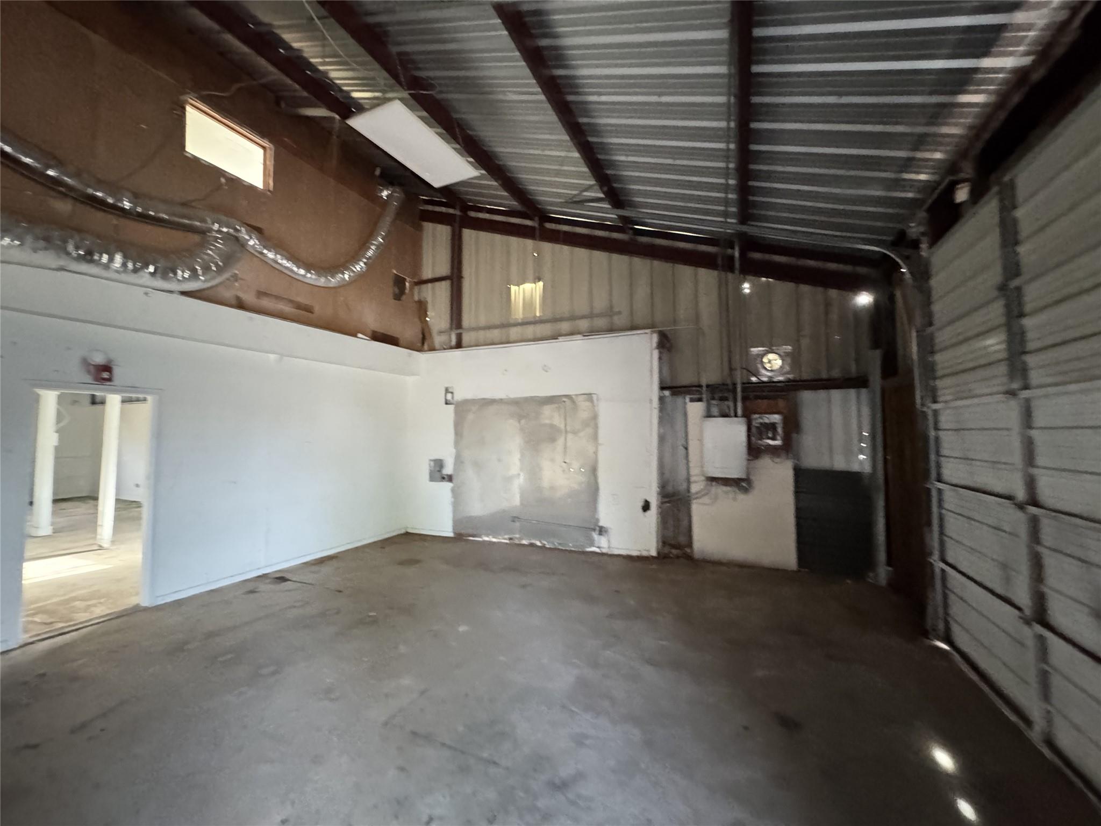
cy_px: 413
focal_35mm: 14
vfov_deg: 85.7
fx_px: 445
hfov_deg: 102.1
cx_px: 550
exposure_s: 1/57
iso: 1250
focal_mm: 2.22
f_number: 2.2
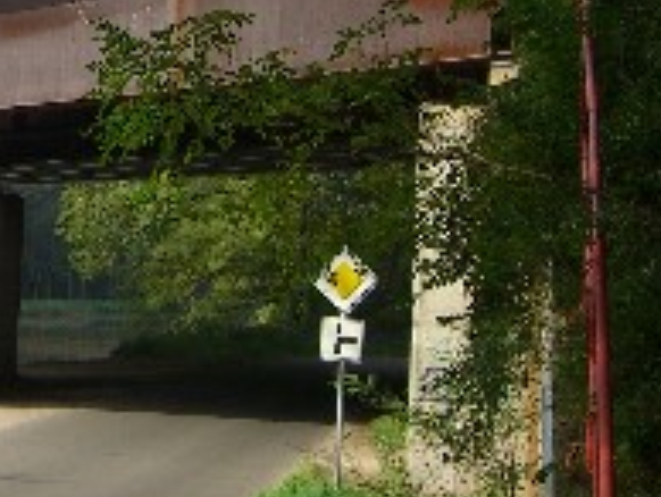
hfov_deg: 16.4
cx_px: -186
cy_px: 19
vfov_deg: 12.9
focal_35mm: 114
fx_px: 2180
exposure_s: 1/250
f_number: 4
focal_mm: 7.9
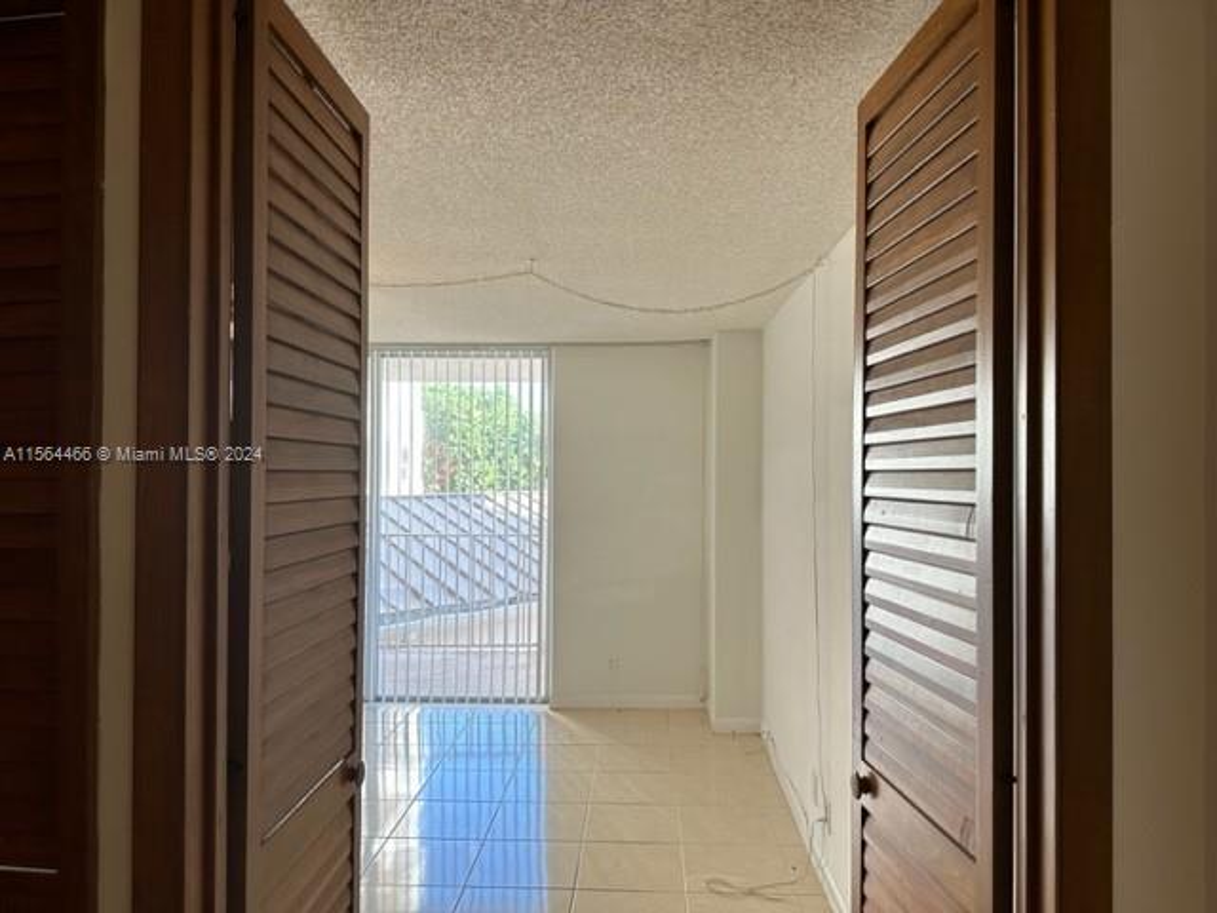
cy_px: 456
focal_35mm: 24
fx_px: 844
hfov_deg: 71.6
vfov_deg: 56.8
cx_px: 608
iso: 64
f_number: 1.78
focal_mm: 6.86
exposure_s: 1/157
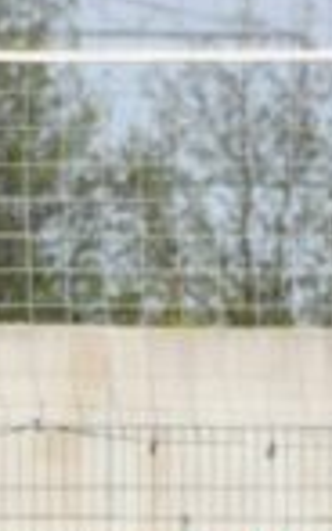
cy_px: 650
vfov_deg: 1.1
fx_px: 28376
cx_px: -124
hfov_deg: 0.7
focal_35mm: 1962
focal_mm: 300
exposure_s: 1/640
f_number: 13
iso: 500
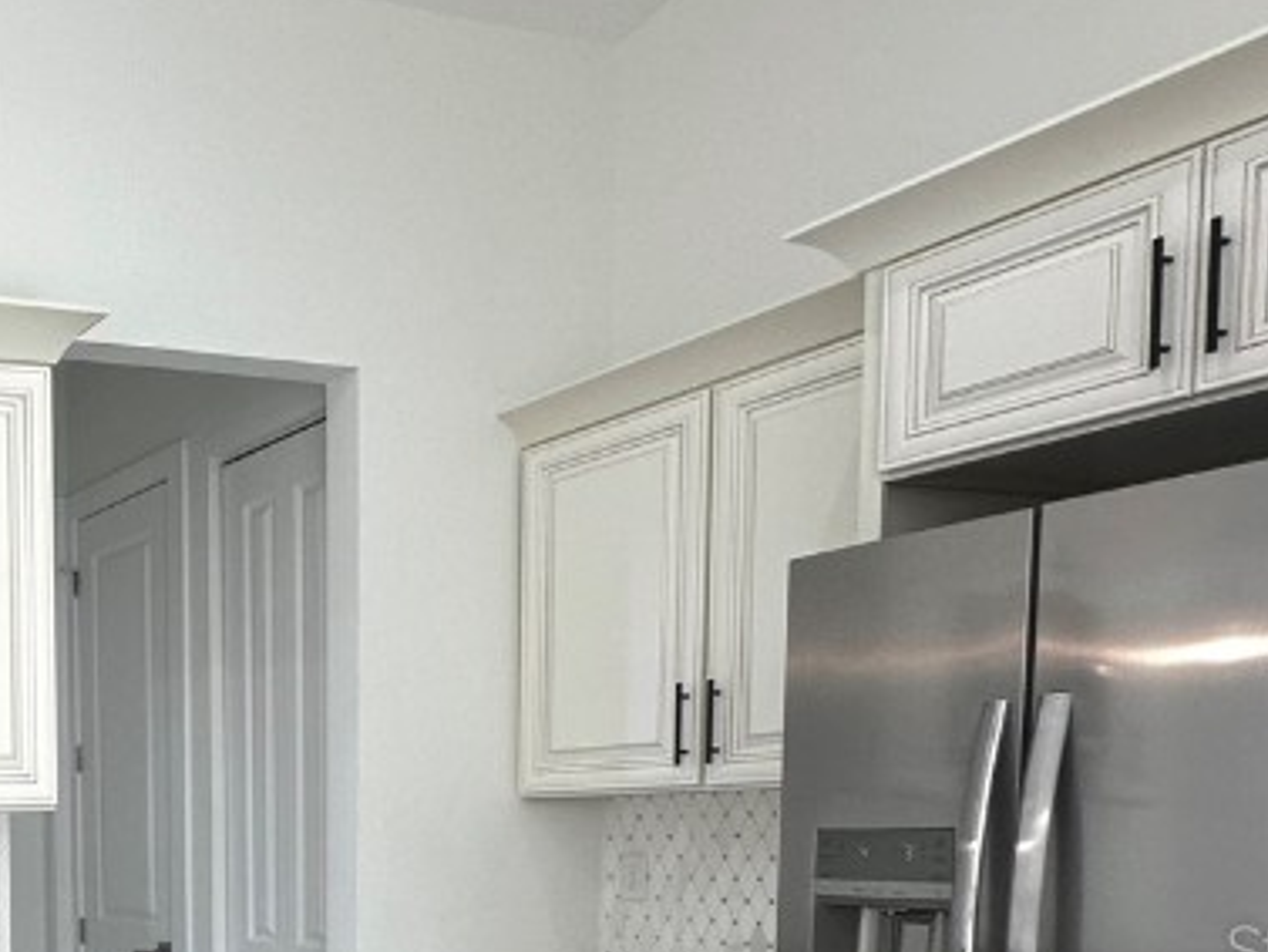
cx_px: -178
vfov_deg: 34.4
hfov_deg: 38.8
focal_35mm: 38
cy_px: 949
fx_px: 1392
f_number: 2.2
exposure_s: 1/120
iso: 64
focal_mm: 2.22
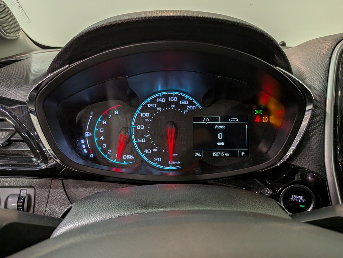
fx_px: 238
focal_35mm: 24
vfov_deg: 56.8
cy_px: 129
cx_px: 172
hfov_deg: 71.6
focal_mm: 4.53
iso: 27
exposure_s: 1/61
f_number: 1.7
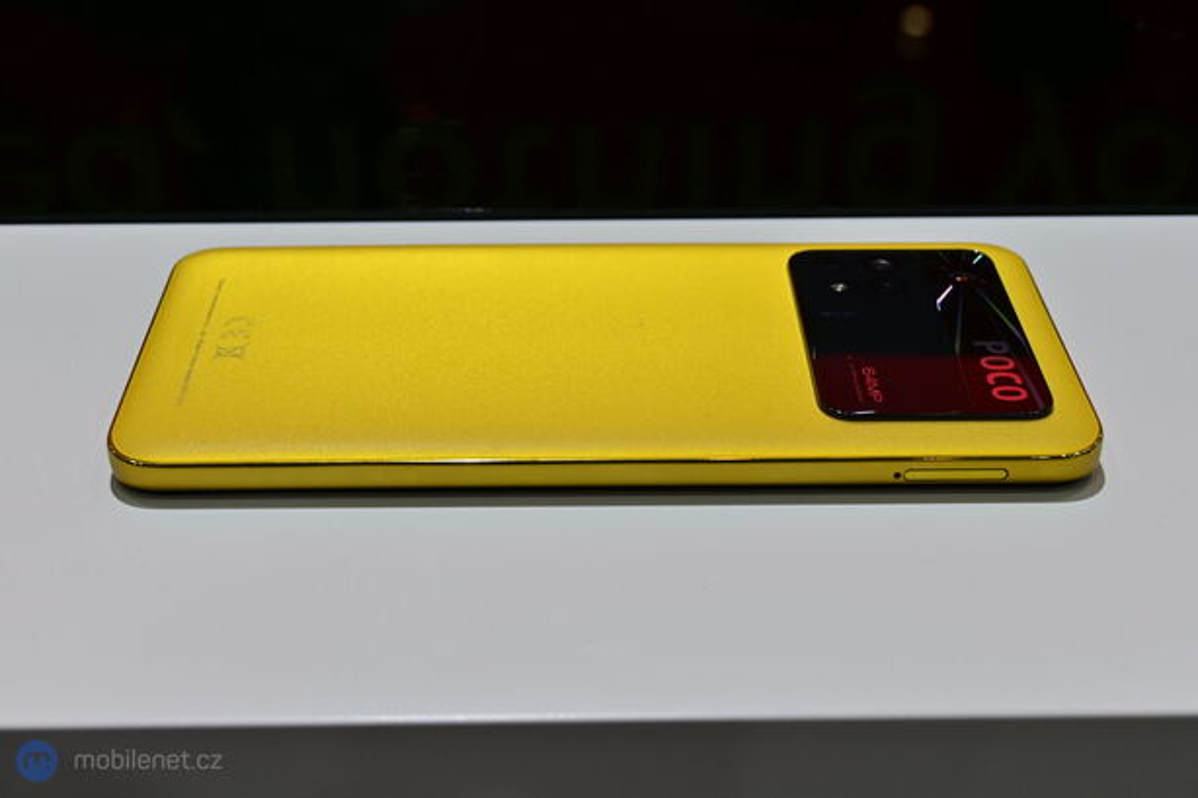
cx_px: 599
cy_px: 399
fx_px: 1647
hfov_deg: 40.0
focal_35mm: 50
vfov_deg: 27.2
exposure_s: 1/200
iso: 250
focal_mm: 33
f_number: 7.1
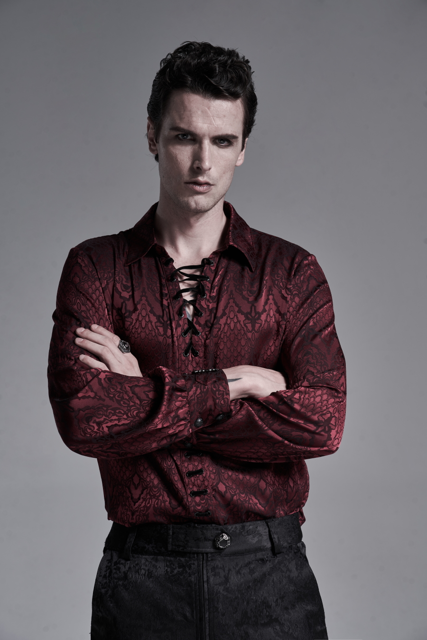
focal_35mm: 96
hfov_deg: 14.3
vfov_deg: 21.2
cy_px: 320
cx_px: 214
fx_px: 1707
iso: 100
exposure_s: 1/160
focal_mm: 96
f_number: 9
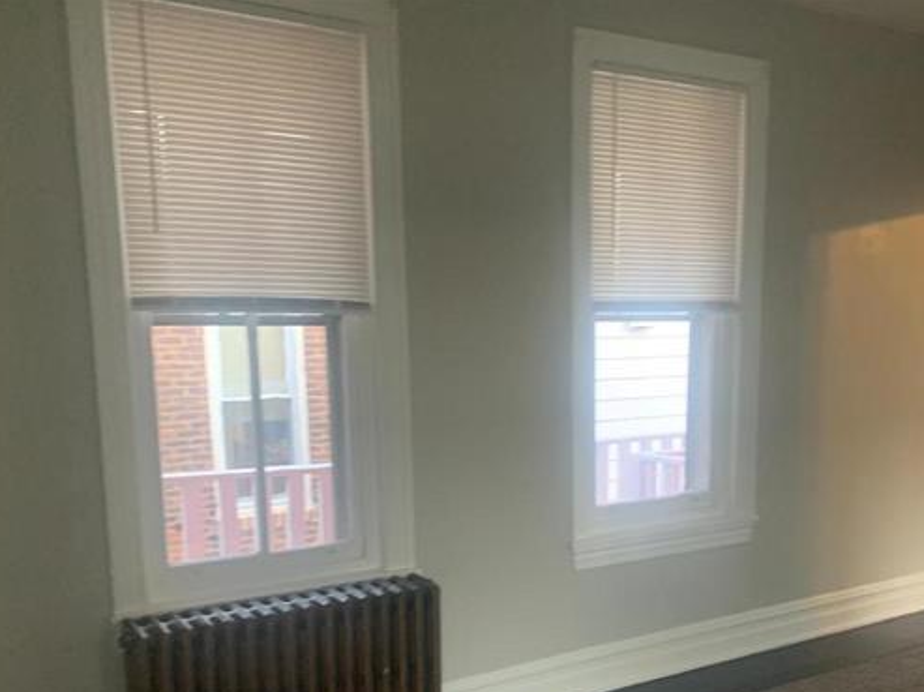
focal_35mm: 38
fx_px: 1014
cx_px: 564
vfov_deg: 36.9
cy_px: 503
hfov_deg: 48.6
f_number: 1.8
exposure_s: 1/60
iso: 320
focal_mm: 4.25
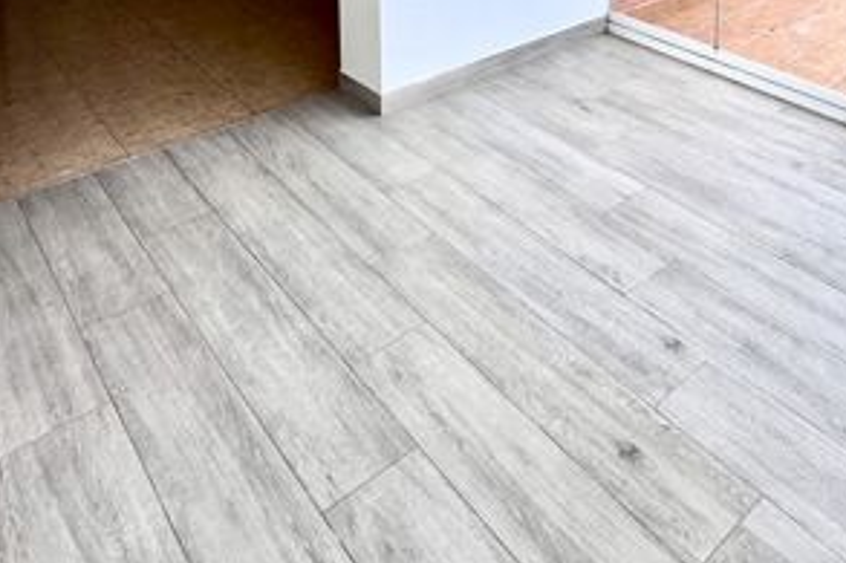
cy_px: -191
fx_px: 822
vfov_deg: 29.5
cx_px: 637
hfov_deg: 52.0
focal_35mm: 35
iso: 40
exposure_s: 1/346
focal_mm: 2.22
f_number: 2.2
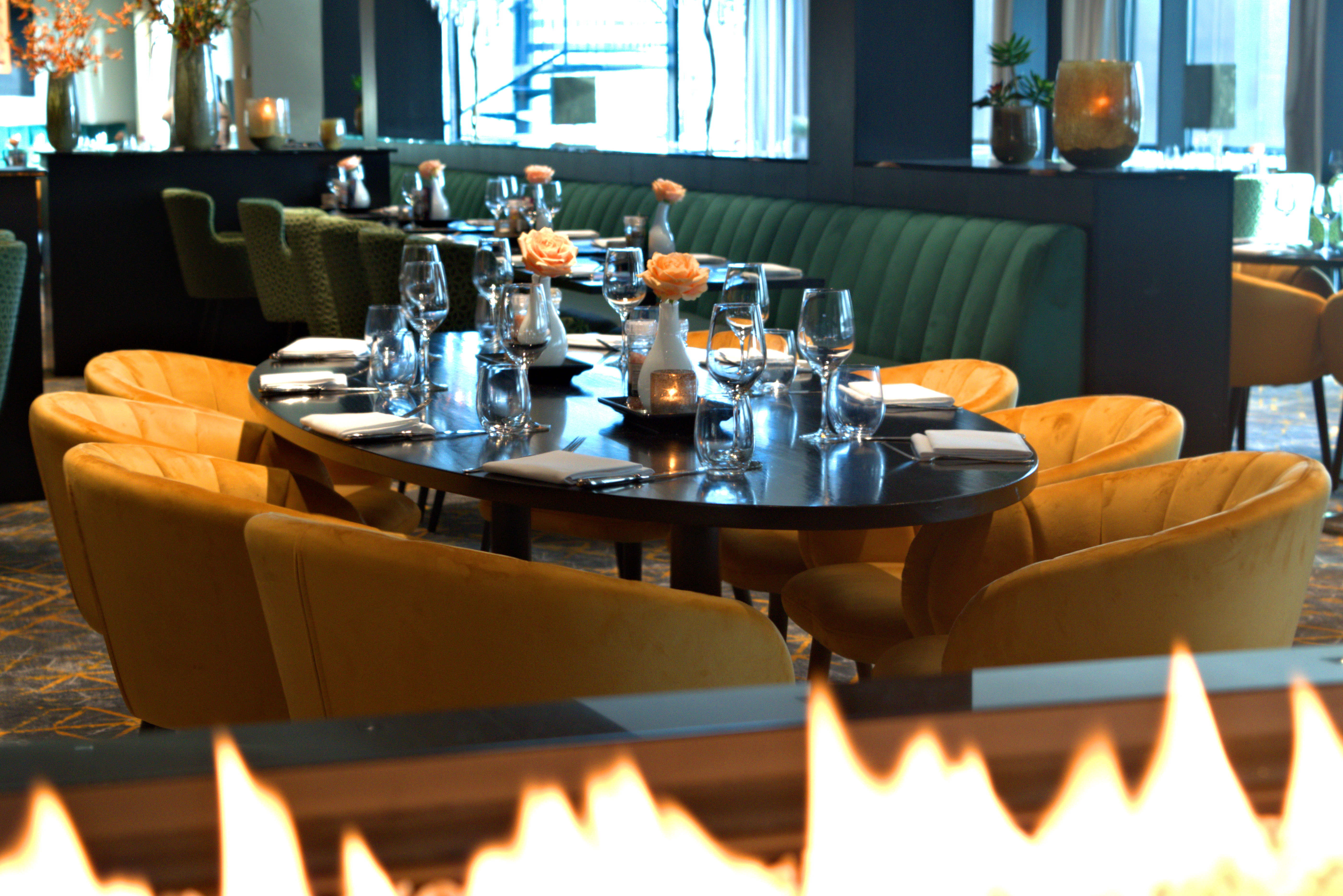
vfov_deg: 18.8
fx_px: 2707
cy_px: 455
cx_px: 648
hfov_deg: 27.9
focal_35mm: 73
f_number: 7.1
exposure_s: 1/13
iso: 400
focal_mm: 45
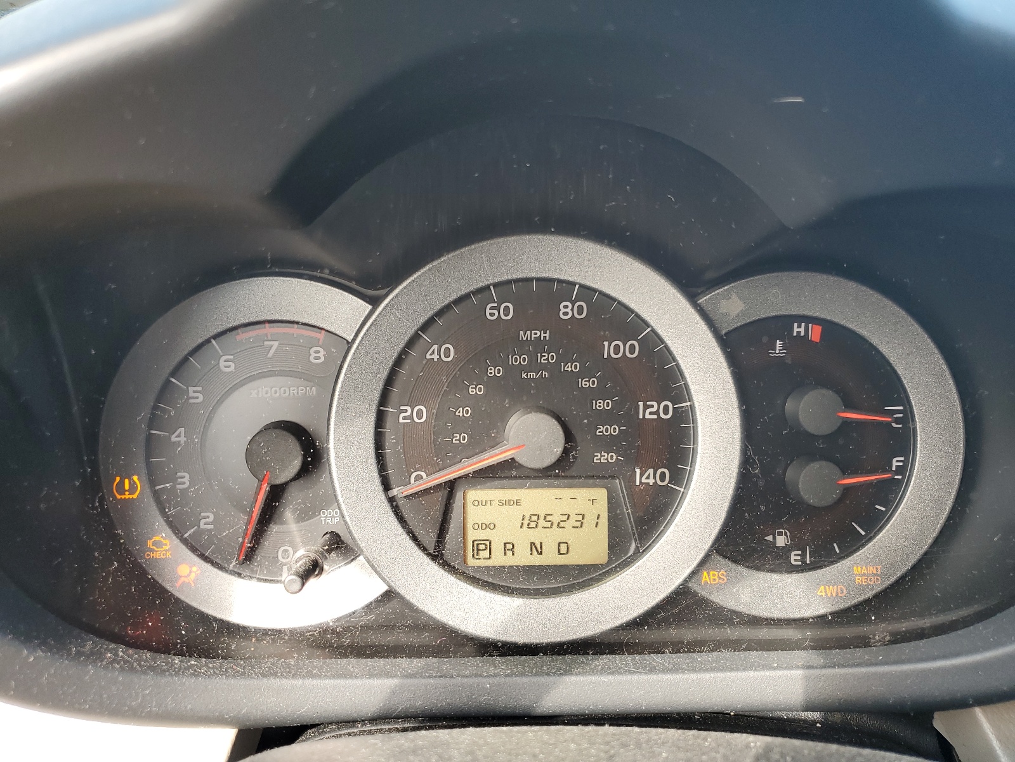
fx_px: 762
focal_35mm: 26
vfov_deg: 53.1
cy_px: 381
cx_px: 508
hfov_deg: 67.3
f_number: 1.5
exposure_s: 1/120
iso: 56
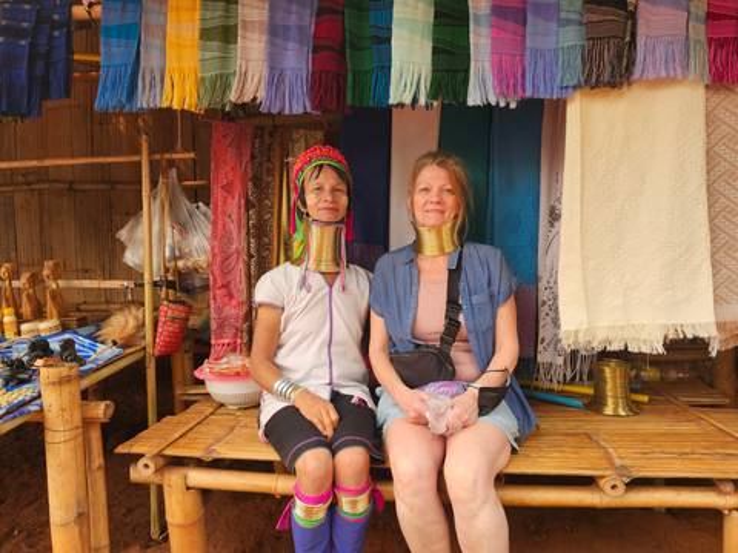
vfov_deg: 58.9
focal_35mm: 23
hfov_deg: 73.9
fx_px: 490
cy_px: 276
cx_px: 369
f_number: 1.8
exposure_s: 1/180
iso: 25
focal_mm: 5.54
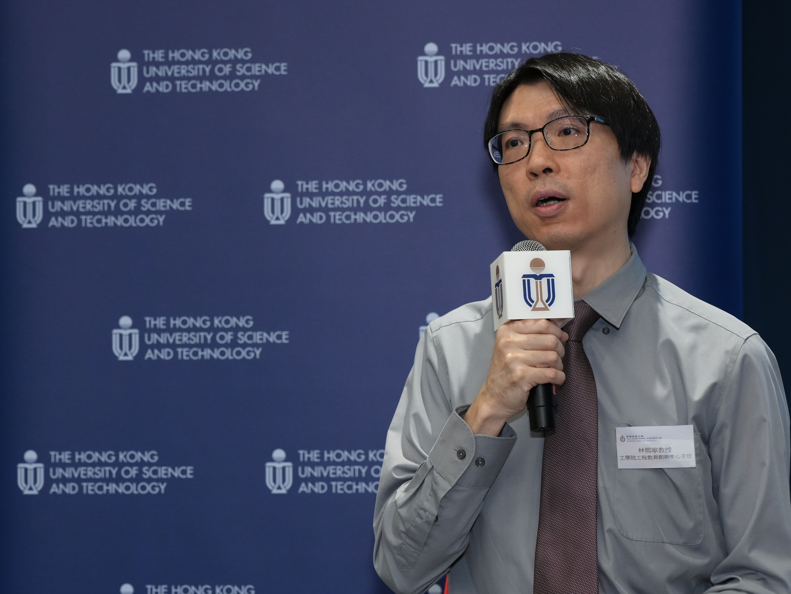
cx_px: 409
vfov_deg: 11.1
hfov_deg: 14.7
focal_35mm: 134
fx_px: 3062
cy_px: 298
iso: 4000
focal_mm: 123
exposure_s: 1/125
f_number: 6.3
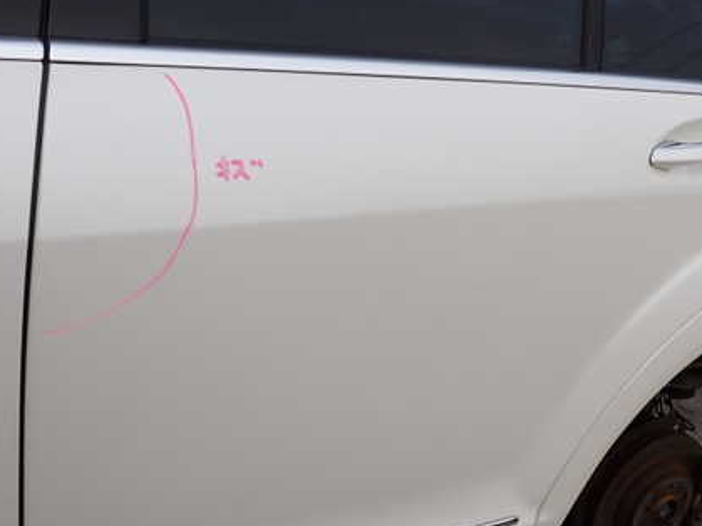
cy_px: 332
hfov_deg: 43.8
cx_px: 399
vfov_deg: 33.4
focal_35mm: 43
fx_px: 872
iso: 100
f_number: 9
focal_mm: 5.4
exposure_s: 1/125
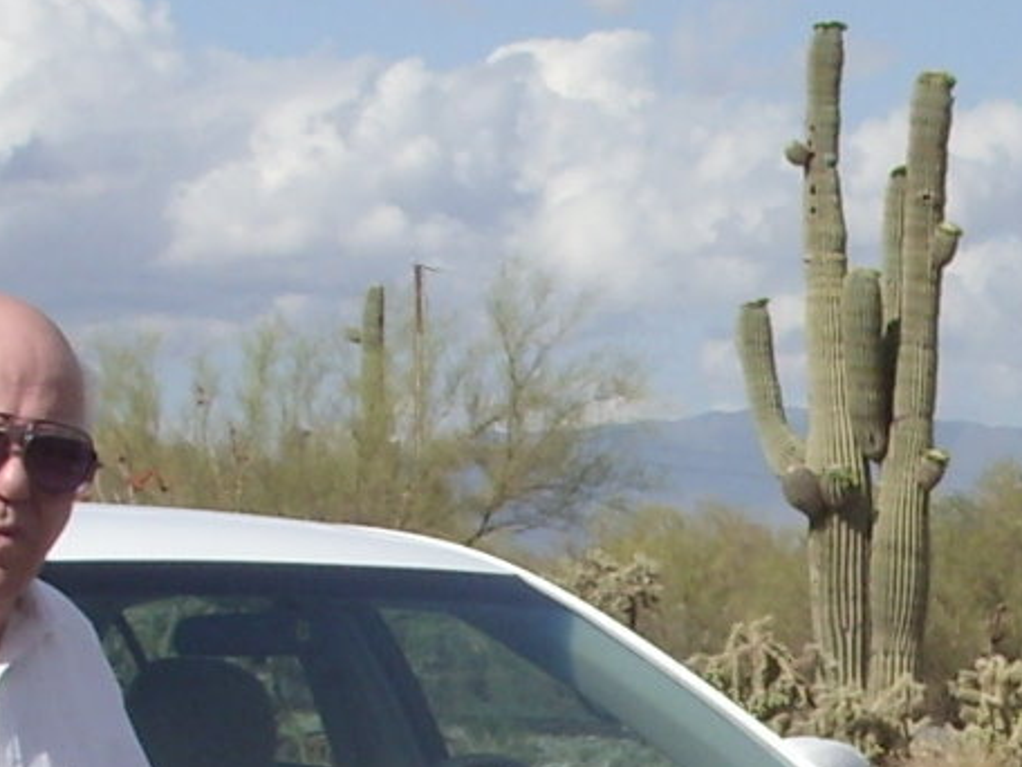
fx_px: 6377
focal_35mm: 216
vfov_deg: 6.8
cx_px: 1425
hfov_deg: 9.0
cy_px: 1076
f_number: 4.9
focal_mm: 6.3
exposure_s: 1/620
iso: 50
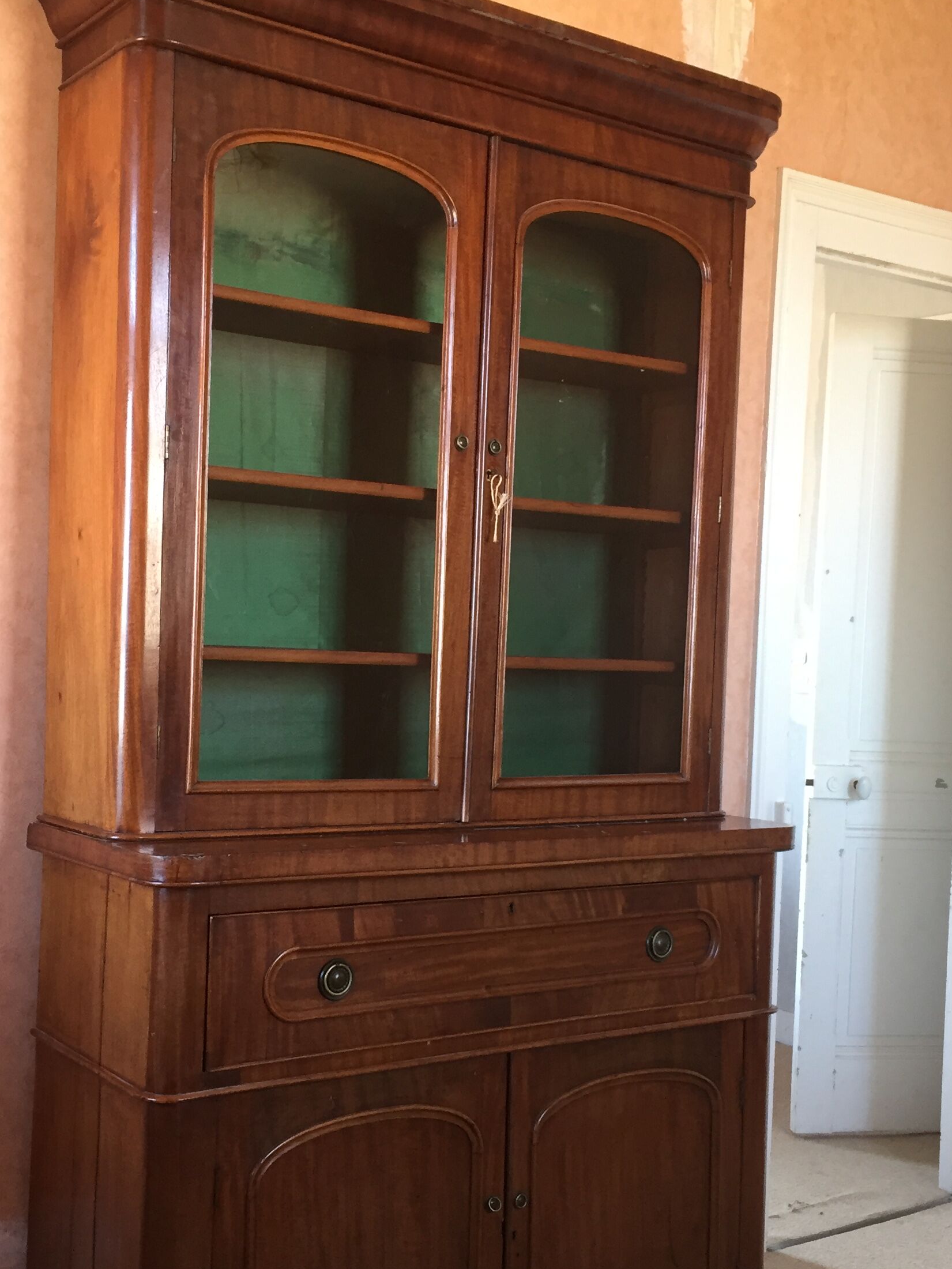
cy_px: 703
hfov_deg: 33.6
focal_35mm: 43
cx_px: 429
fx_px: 1577
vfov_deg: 43.8
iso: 125
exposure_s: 1/33
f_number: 2.2
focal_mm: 4.15
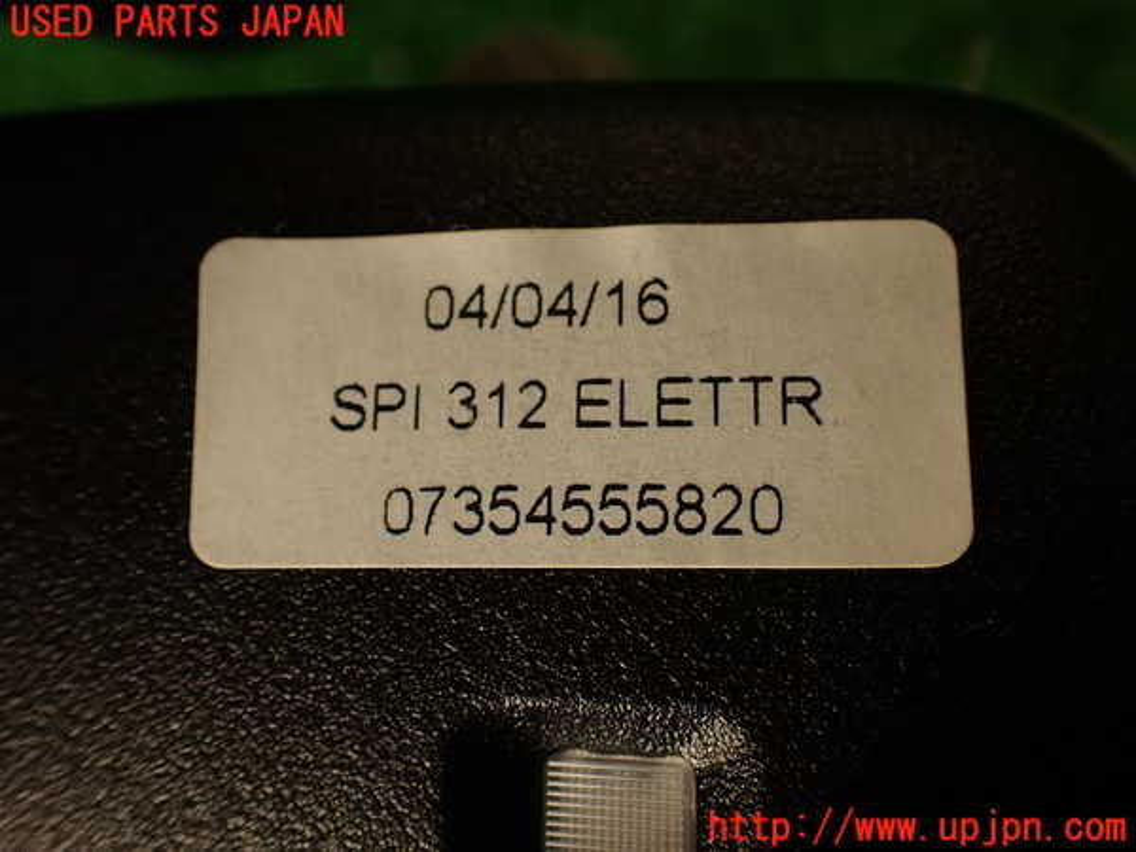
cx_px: 568
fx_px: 1181
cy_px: 426
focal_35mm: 36
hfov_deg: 51.4
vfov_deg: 39.7
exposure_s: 1/125
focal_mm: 6.37
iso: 100
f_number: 2.5
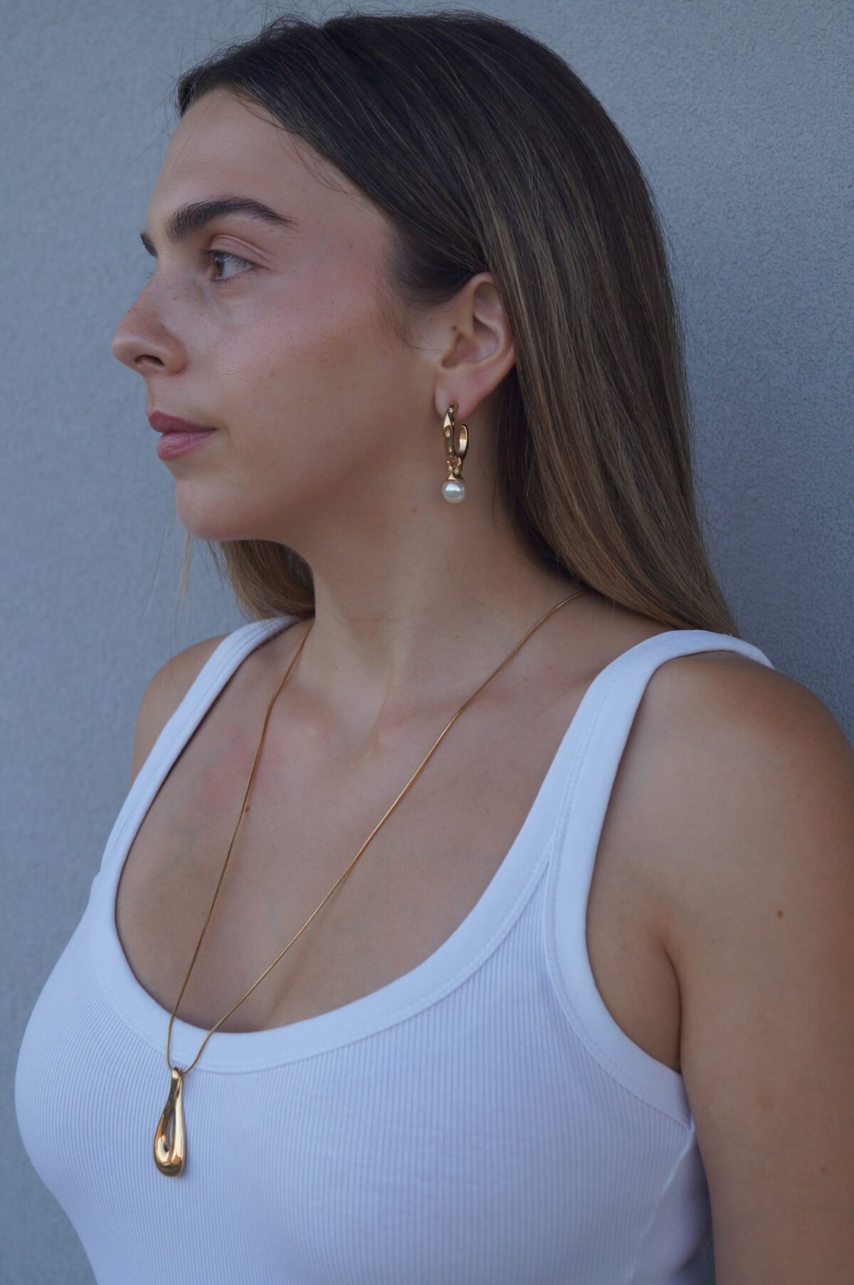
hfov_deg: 20.3
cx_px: 427
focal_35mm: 67
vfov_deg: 30.1
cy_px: 642
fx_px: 2389
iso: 320
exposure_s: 1/160
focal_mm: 45
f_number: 5.6
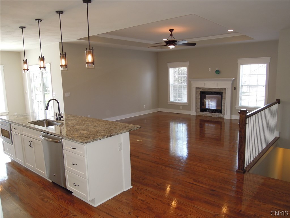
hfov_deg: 63.4
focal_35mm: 28
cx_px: 145
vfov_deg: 49.7
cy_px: 109
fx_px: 235
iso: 160
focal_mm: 5
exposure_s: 1/60
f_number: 2.8
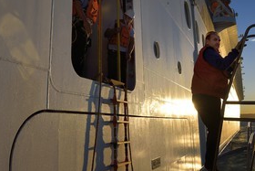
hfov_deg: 53.1
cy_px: 67
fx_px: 255
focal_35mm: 36
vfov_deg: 36.7
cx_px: 123
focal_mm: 24
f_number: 13
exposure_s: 1/640
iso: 320
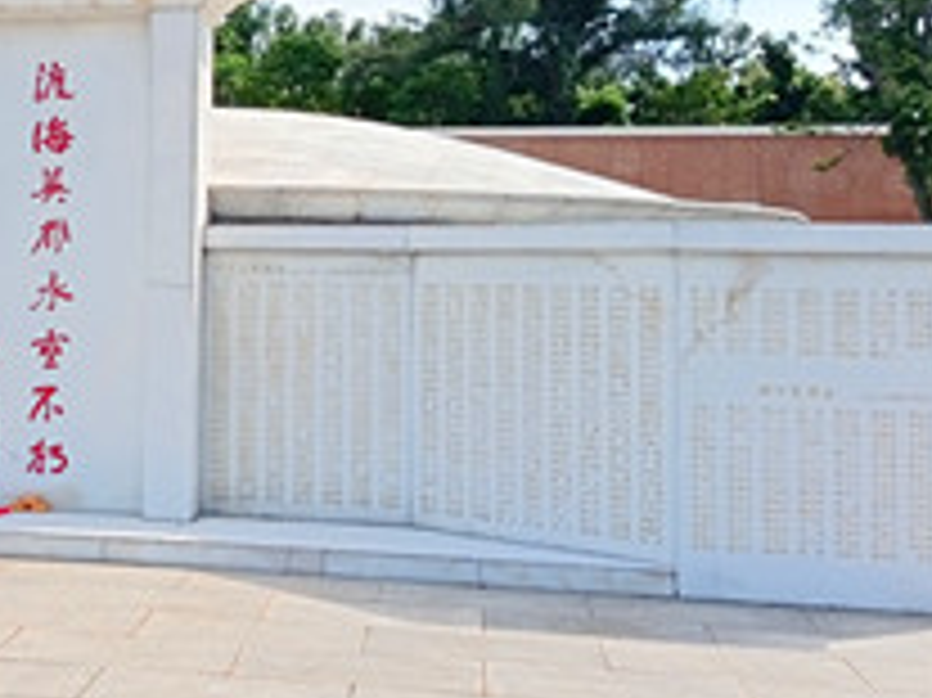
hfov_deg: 32.0
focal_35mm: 58
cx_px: 135
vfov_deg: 25.0
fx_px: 1561
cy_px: 209
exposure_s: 1/340
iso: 100
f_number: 1.75
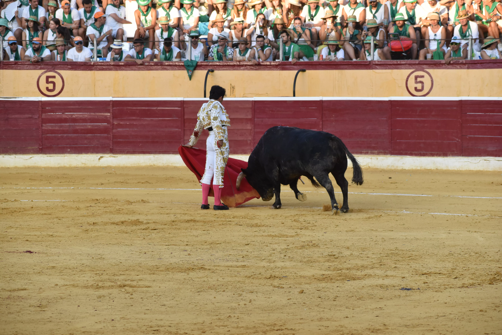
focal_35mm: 174
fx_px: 2426
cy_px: 168
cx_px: 251
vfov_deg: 7.9
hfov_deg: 11.8
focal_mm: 116
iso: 800
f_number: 6.3
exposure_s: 1/640
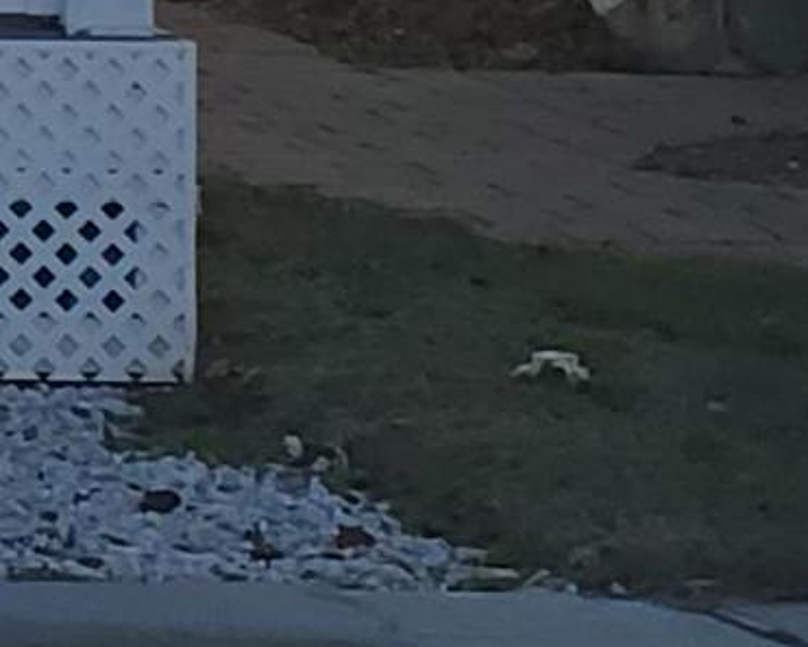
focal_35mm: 210
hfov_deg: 8.0
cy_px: -965
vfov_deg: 6.9
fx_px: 5023
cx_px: -1568
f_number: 2.4
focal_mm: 4.3
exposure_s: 1/1756
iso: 50
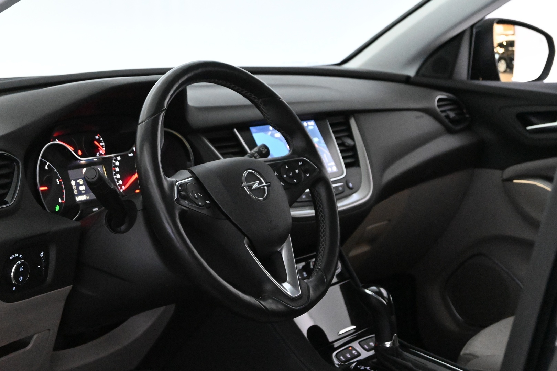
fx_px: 1044
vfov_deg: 20.2
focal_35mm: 68
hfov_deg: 29.9
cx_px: 278
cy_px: 186
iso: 12800
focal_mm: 45
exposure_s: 1/80
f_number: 6
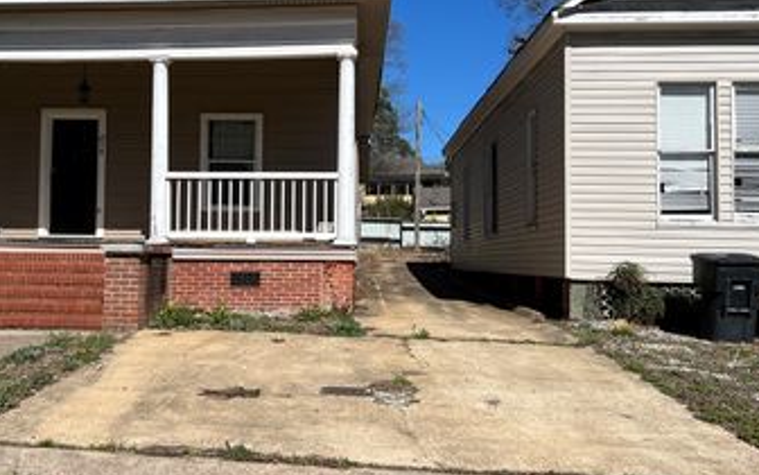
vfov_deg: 31.2
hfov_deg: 47.6
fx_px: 848
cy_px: 193
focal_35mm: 41
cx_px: 269
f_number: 1.5
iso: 50
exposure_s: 1/7463
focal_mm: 5.7
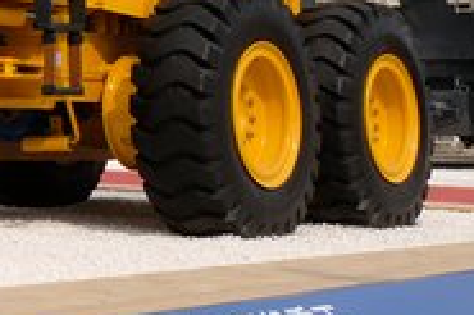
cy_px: -160
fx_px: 1539
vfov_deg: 11.2
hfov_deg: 15.7
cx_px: -292
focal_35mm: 117
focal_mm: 18.2
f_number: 22
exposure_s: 1/56
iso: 200
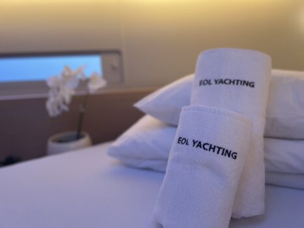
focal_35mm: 26
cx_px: 152
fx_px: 228
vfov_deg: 53.0
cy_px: 114
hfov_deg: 67.3
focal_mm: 5.7
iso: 125
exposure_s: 1/114
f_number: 1.5
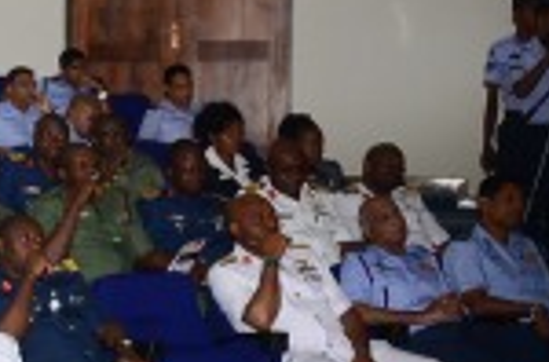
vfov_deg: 11.3
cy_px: 265
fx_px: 1824
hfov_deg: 15.6
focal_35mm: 120
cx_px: -311
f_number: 5
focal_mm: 20
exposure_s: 1/100
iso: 400
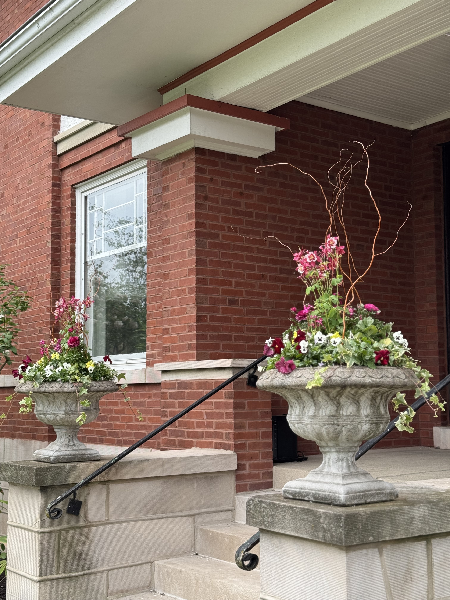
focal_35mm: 48
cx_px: 225
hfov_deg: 30.3
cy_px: 300
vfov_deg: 39.7
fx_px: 832
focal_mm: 6.76
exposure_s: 1/739
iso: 64
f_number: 1.78
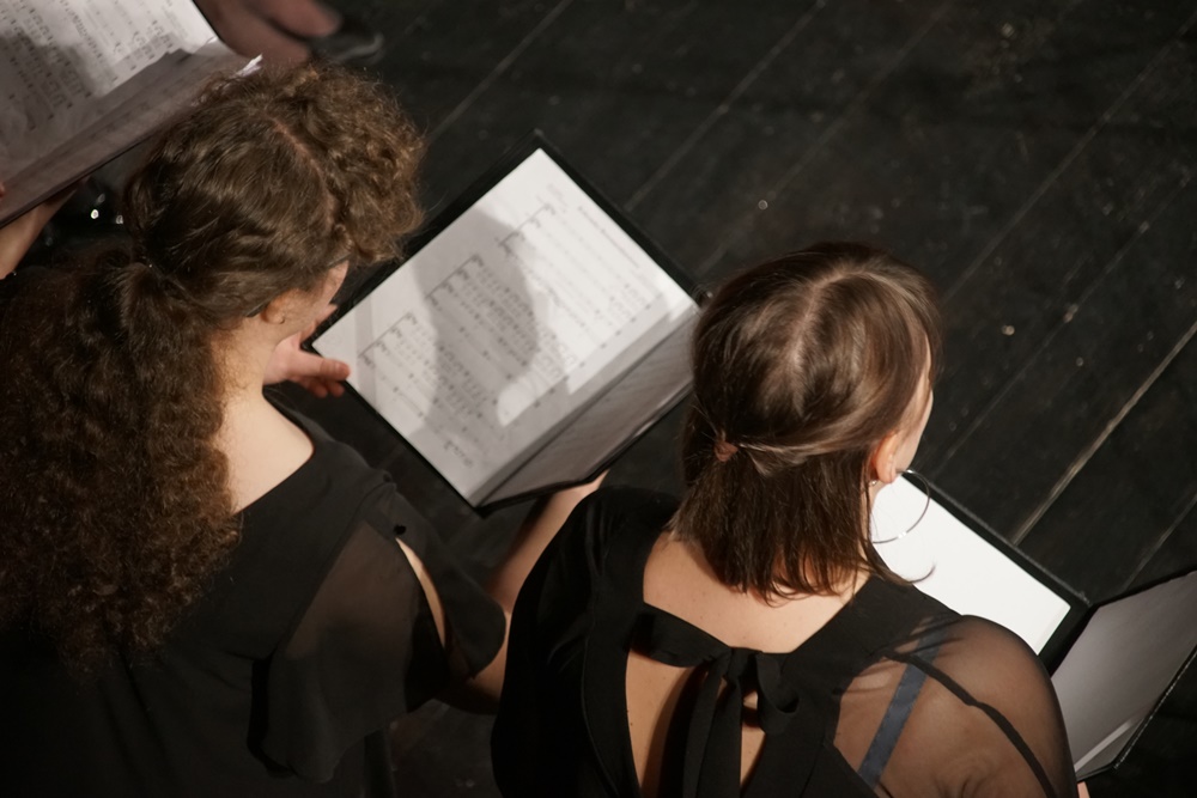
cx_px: 598
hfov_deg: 10.5
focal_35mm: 195
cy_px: 399
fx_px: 6484
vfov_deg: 7.0
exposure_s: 1/40
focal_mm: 130
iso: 1600
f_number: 5.6
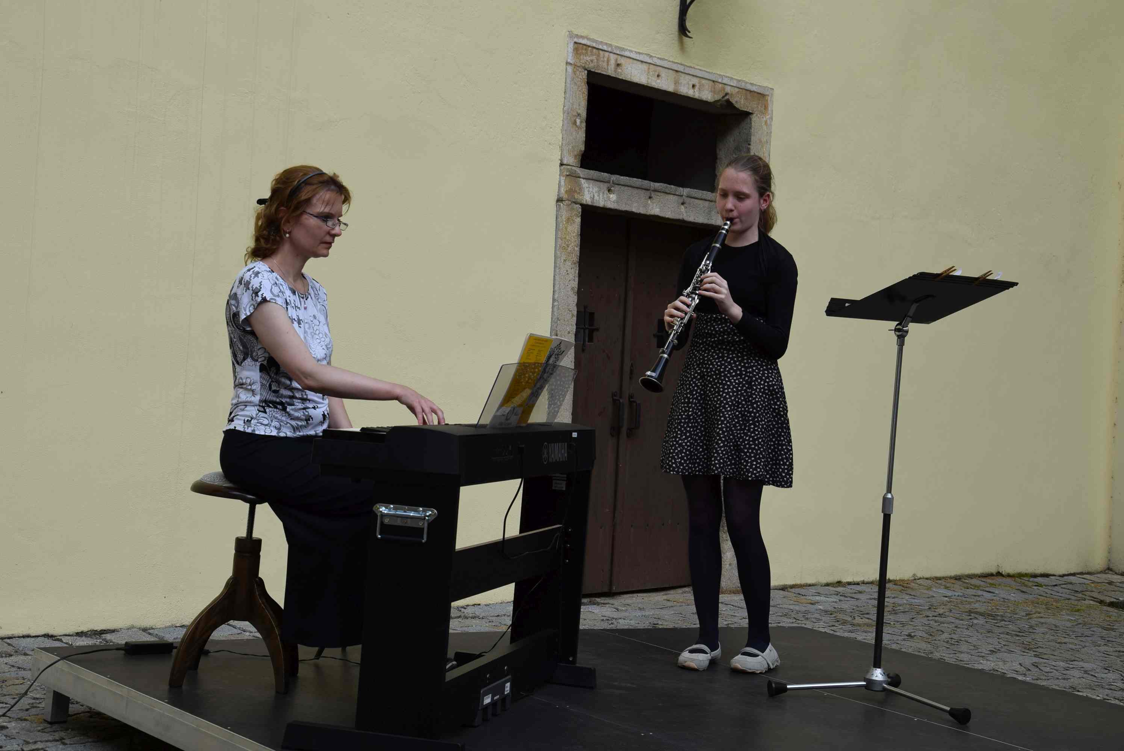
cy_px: 376
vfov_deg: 22.7
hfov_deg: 33.4
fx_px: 1875
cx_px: 562
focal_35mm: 60
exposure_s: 1/320
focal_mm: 40
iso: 200
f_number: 9
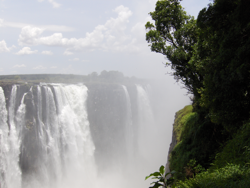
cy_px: 94
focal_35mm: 35
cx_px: 125
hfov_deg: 52.6
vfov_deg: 40.7
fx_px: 253
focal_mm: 7.5
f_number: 6.9
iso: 100
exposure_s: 1/671
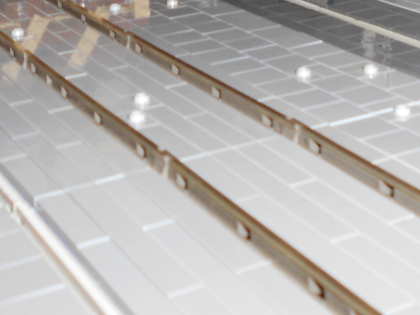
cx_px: 331
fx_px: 1031
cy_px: -169
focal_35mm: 85
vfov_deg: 15.8
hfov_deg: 22.7
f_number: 3.2
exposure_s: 1/25
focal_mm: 4.6
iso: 80
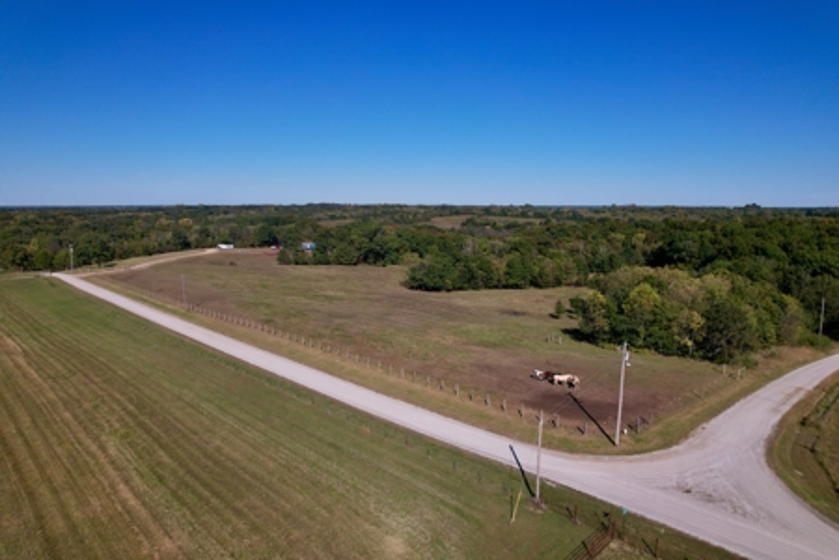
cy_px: 280
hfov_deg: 78.6
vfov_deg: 57.2
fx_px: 513
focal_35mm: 22
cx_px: 420
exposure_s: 1/100
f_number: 2.8
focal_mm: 8.38
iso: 100
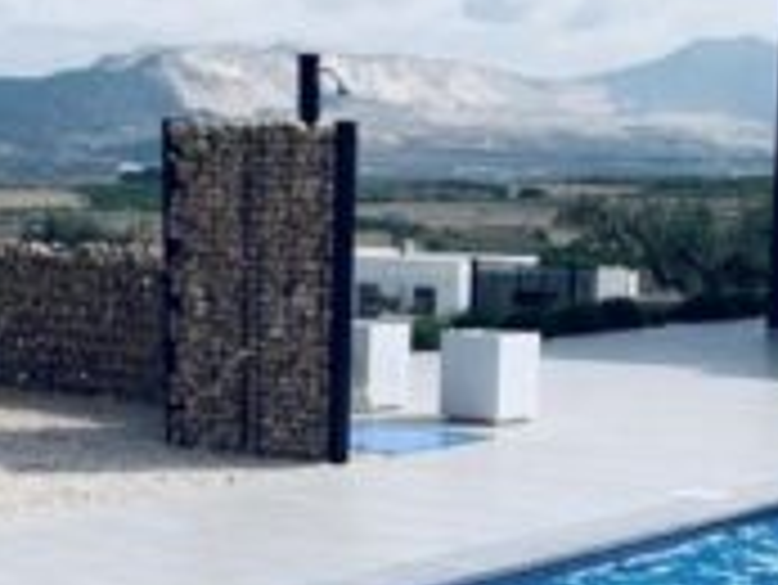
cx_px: 411
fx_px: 2159
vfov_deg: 15.1
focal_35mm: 96
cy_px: 628
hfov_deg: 20.4
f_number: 1.8
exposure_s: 1/3788
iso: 25
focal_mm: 4.25
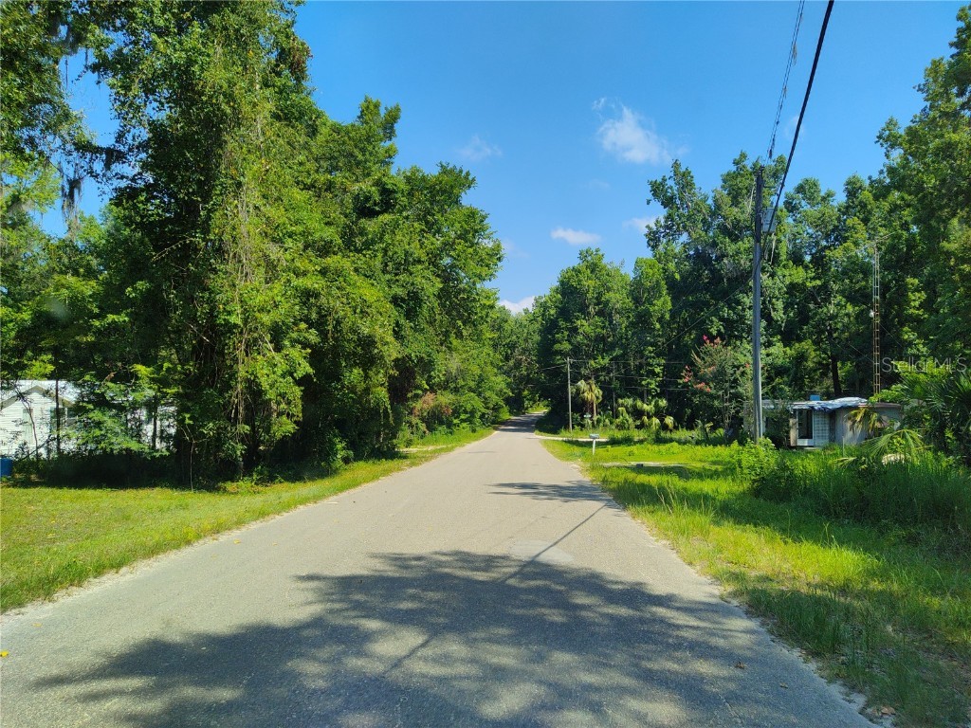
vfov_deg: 51.4
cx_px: 486
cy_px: 364
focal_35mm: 27
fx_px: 757
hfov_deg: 65.3
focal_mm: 4.71
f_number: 1.79
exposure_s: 1/1258
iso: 112
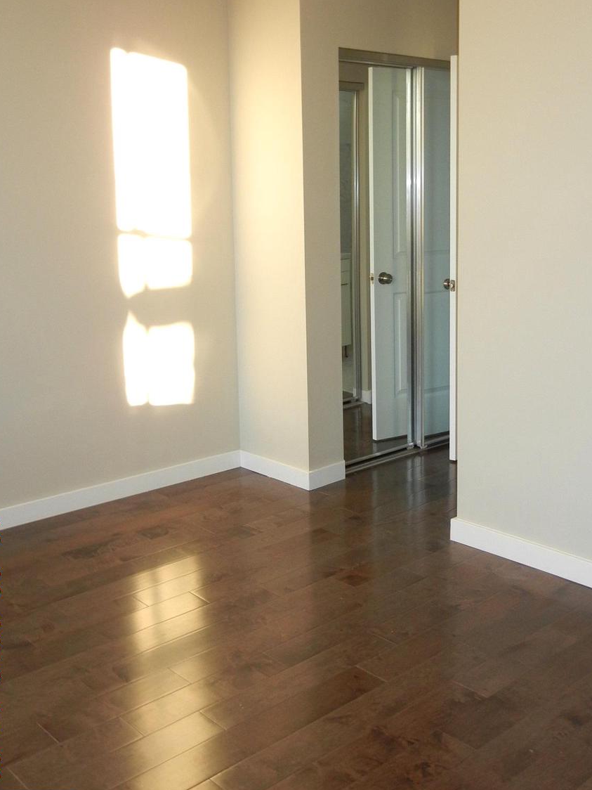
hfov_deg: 35.1
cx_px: 306
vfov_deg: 45.5
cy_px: 309
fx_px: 935
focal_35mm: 41
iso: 184
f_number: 3.5
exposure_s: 1/30
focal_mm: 5.4
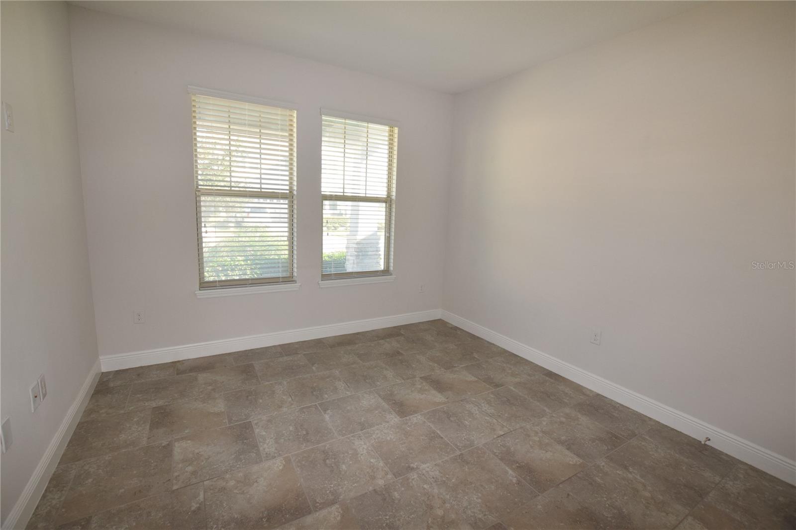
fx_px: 332
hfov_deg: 100.4
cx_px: 398
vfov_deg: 77.3
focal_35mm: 15
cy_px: 265
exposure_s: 1/125
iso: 800
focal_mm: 10
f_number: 5.6
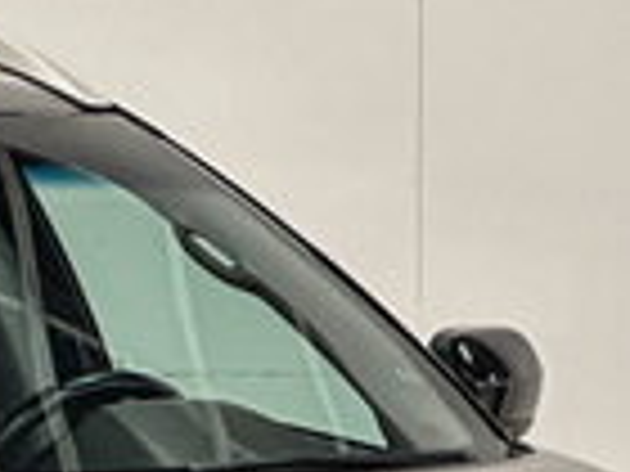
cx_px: -158
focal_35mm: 329
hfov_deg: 6.0
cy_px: 589
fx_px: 5988
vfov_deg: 4.5
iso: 400
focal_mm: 9
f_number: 2.8
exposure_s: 1/50
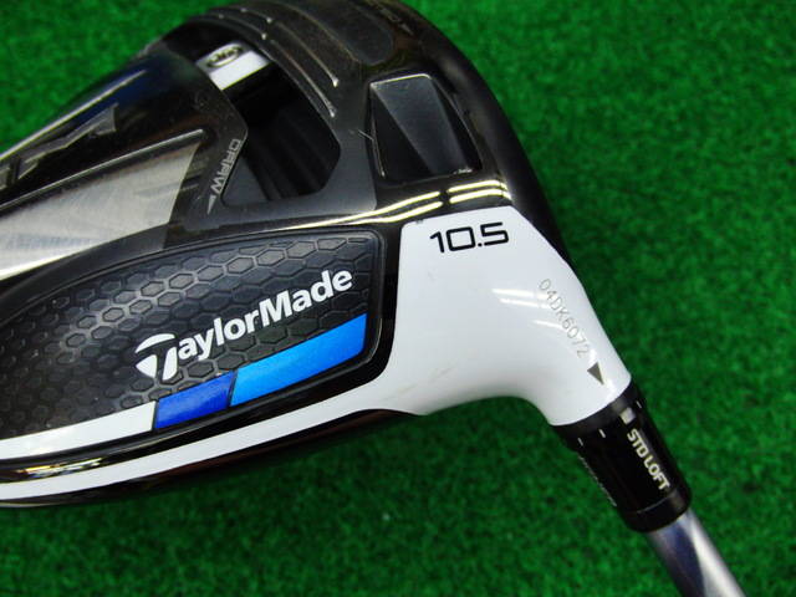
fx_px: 851
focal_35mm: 37
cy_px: 298
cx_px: 398
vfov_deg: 38.7
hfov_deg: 50.1
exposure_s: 1/60
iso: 400
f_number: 3.6
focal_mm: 6.42
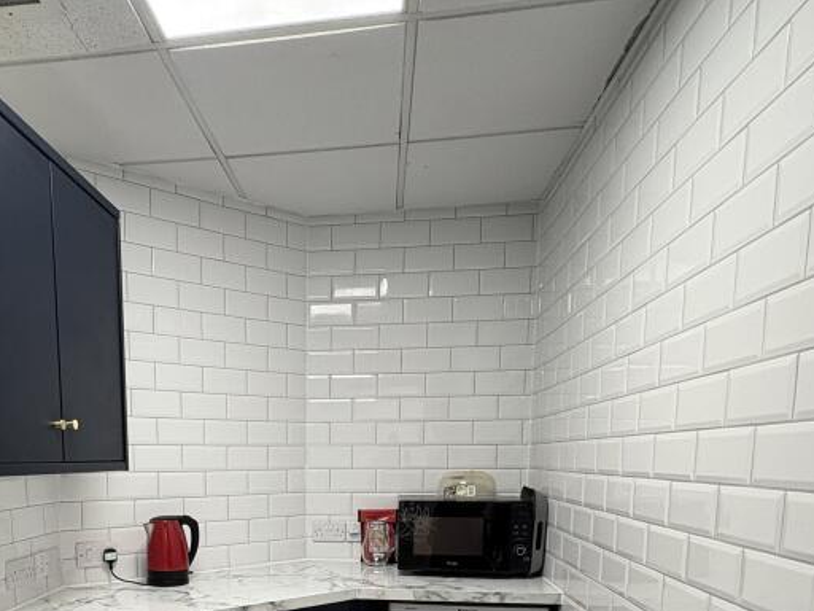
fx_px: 658
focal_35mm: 28
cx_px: 277
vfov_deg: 45.3
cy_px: 546
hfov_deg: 62.0
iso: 160
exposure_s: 1/100
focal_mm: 2.22
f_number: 2.2
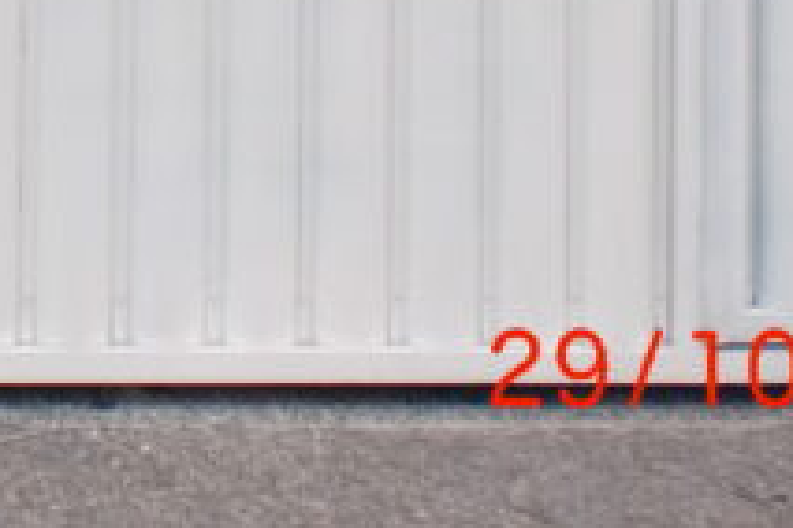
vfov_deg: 7.3
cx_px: -141
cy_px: -770
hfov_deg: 11.5
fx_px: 3855
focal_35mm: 175
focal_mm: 6.3
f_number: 3.1
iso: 64
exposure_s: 1/100
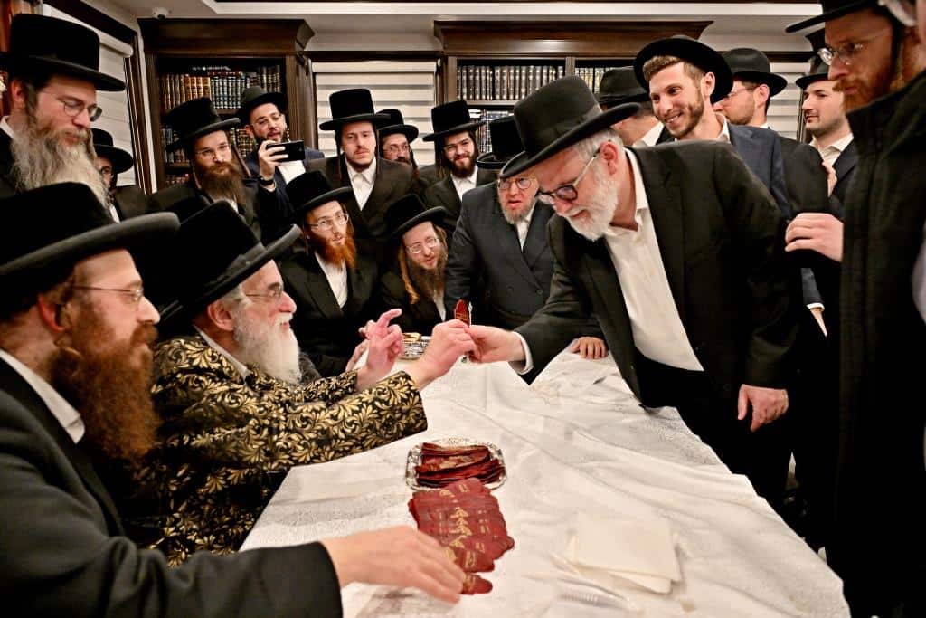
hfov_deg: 73.7
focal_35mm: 24
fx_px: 617
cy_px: 309
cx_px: 463
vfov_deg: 53.1
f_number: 4
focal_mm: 24
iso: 1600
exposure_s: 1/200
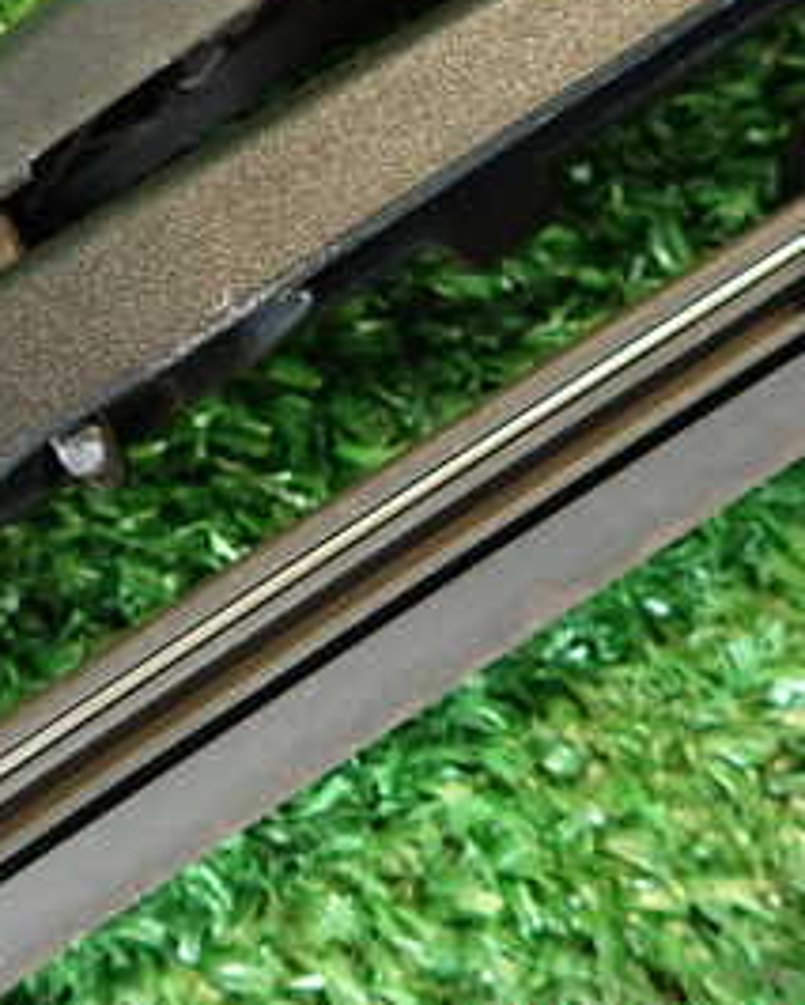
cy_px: 249
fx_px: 1637
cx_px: 185
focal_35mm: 55
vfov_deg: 33.4
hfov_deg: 27.2
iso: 250
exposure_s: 1/30
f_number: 2
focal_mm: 4.5
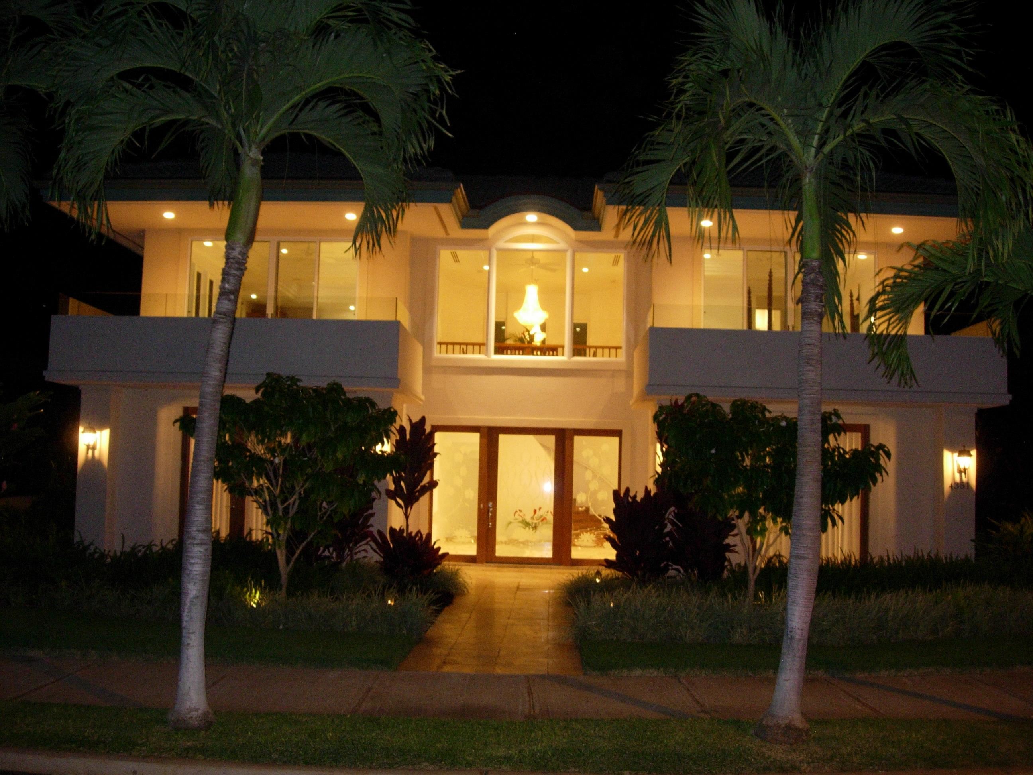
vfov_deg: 37.7
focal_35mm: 38
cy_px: 388
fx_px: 1134
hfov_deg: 49.0
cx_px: 516
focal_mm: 7.8
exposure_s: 1/8.9
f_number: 2.8
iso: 200
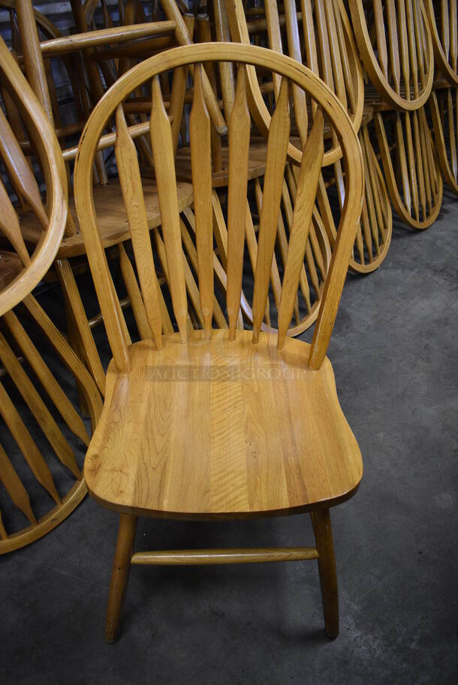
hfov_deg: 48.0
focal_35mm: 27
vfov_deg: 67.3
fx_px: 514
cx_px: 229
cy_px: 342
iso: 2200
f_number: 3.5
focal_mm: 18
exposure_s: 1/125
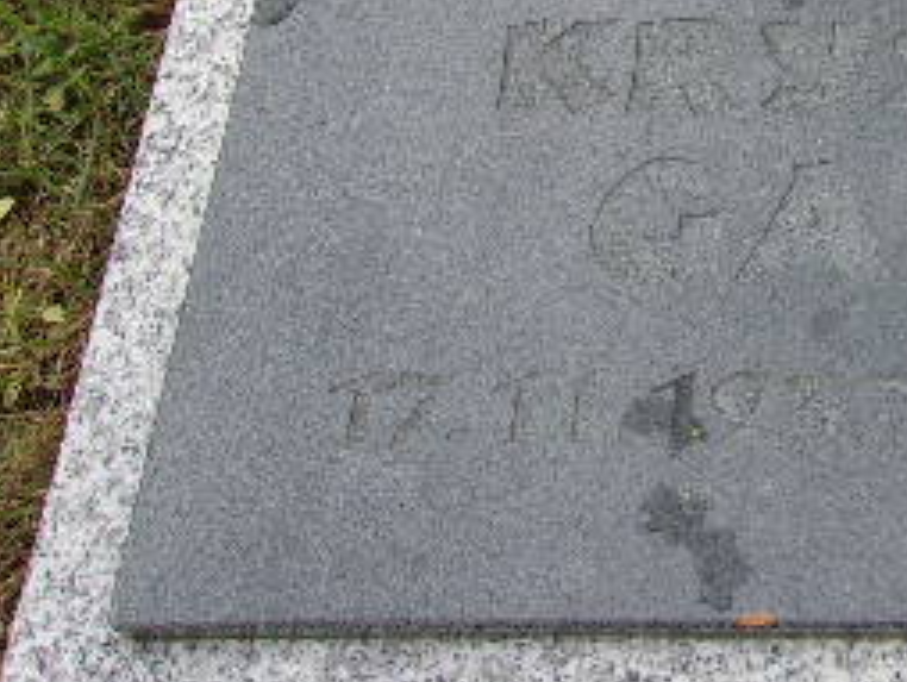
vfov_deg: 20.7
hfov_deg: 26.1
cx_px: 1021
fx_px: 1783
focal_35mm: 68
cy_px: -61
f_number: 3
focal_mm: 4.9
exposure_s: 1/280
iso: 80
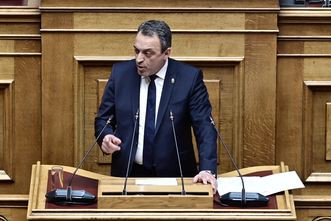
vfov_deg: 5.7
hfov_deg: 8.6
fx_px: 2207
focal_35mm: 240
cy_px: 110
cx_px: 166
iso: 640
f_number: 2.8
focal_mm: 160
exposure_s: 1/200
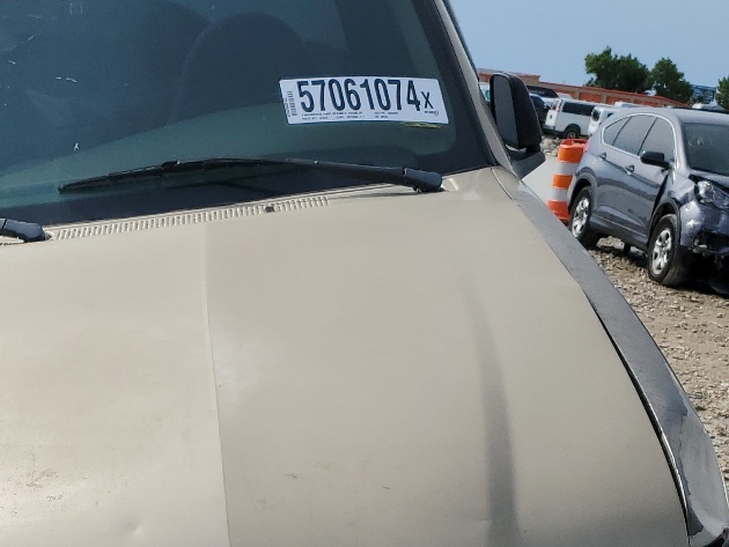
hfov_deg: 28.7
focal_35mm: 66
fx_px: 1390
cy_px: 524
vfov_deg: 21.6
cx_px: 137
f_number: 1.5
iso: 50
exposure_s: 1/5000
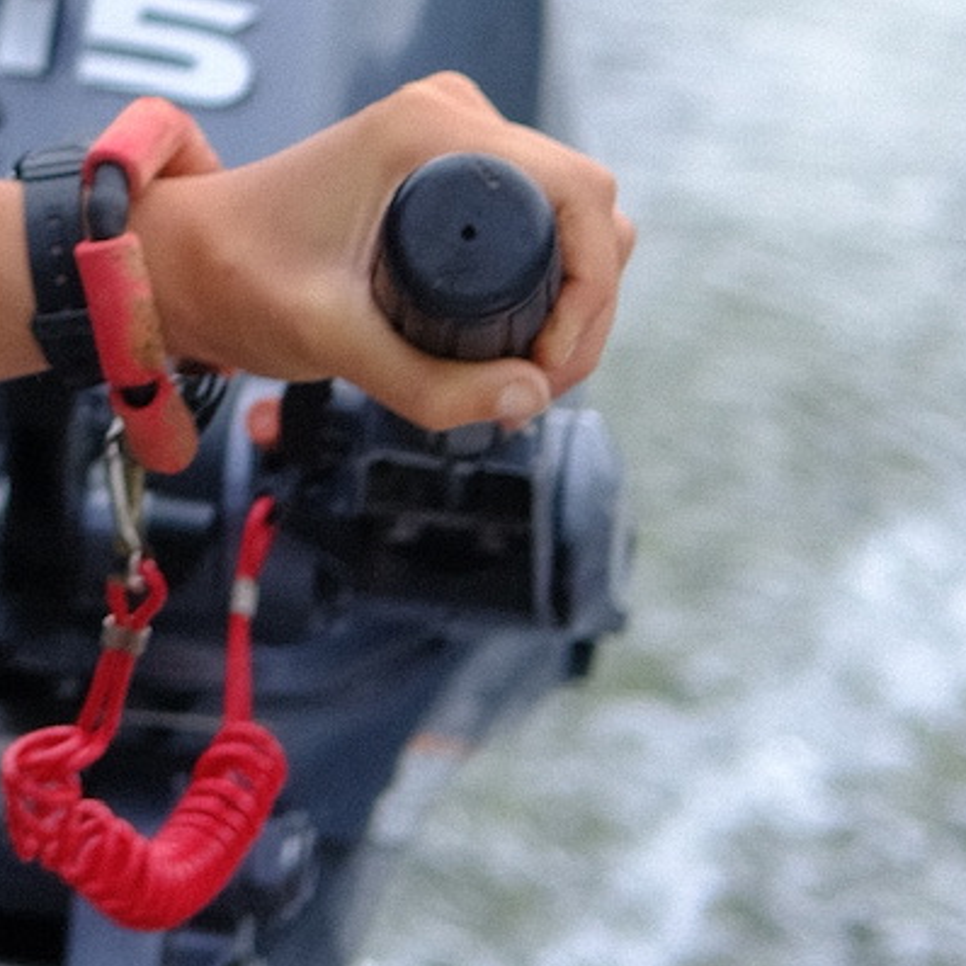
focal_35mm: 261
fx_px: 8240
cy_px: -566
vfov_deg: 6.6
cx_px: -876
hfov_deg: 6.5
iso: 250
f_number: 2.2
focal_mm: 35
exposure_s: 1/3000
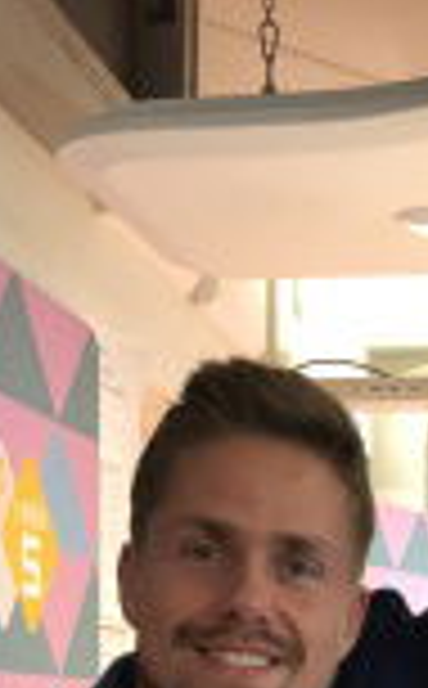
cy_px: 834
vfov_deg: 20.1
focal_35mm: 97
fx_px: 1819
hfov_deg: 13.3
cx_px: 378
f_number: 1.8
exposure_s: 1/5
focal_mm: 3.99
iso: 100
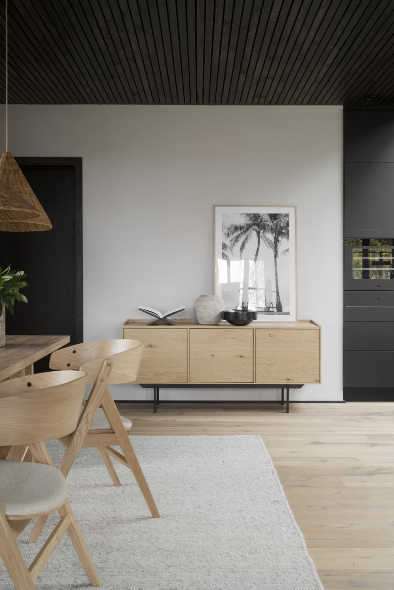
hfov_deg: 35.9
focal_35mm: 37
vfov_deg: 51.9
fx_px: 607
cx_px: 197
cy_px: 295
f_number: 7.1
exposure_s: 1/1.67
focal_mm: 37
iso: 100
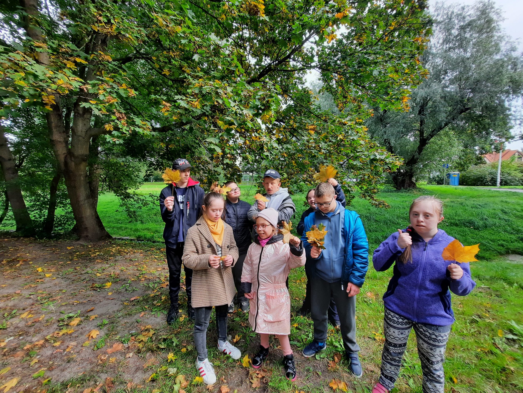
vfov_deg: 89.9
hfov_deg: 106.2
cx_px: 262
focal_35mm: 13
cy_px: 196
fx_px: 196
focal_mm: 1.74
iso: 40
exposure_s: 1/204
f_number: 2.2
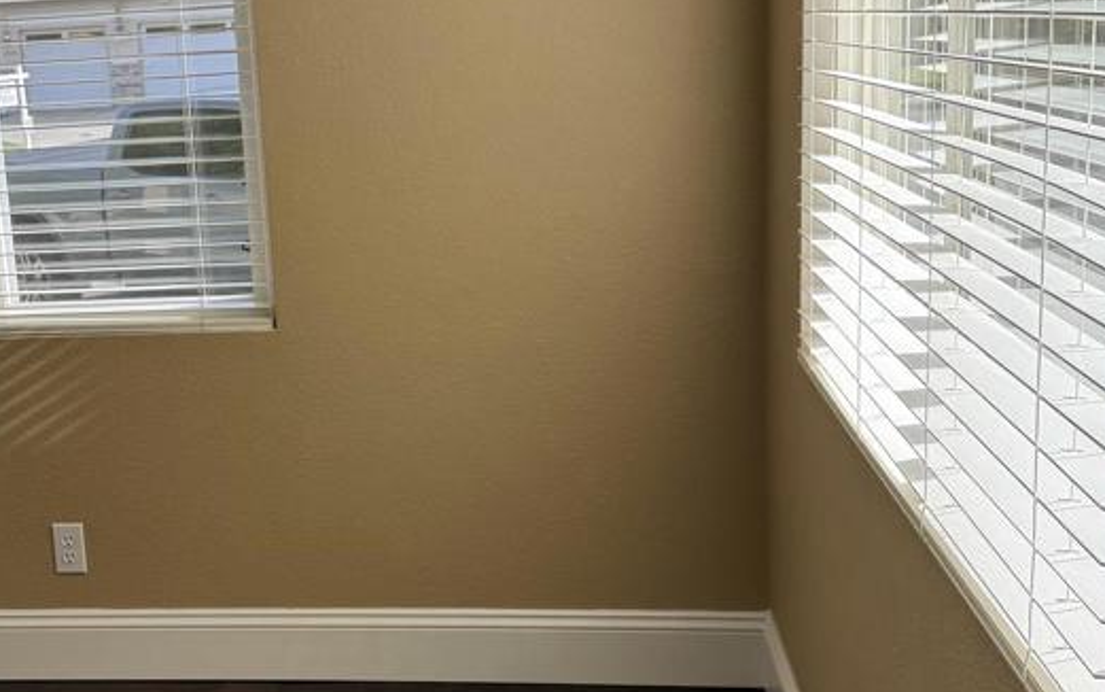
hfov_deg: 39.5
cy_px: 359
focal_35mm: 50
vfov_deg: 25.9
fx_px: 1506
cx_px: 316
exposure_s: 1/1174
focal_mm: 6.76
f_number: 1.78
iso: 100
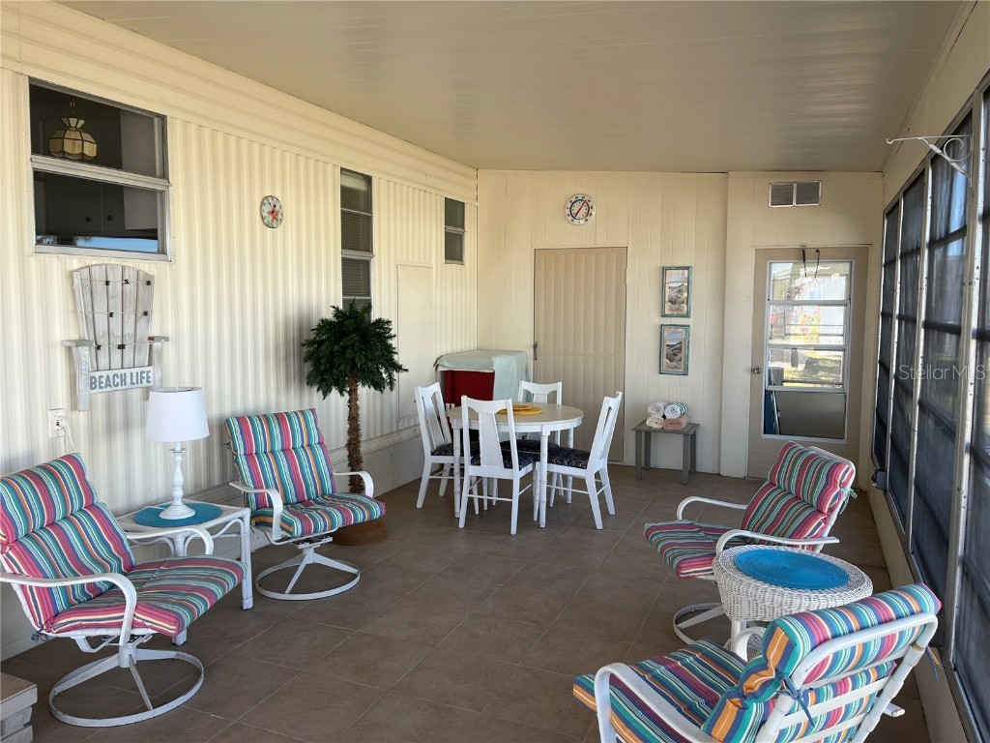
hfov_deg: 67.3
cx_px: 495
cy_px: 372
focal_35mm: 26
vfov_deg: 53.1
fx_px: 744
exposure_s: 1/269
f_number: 1.6
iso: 40
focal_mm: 5.1
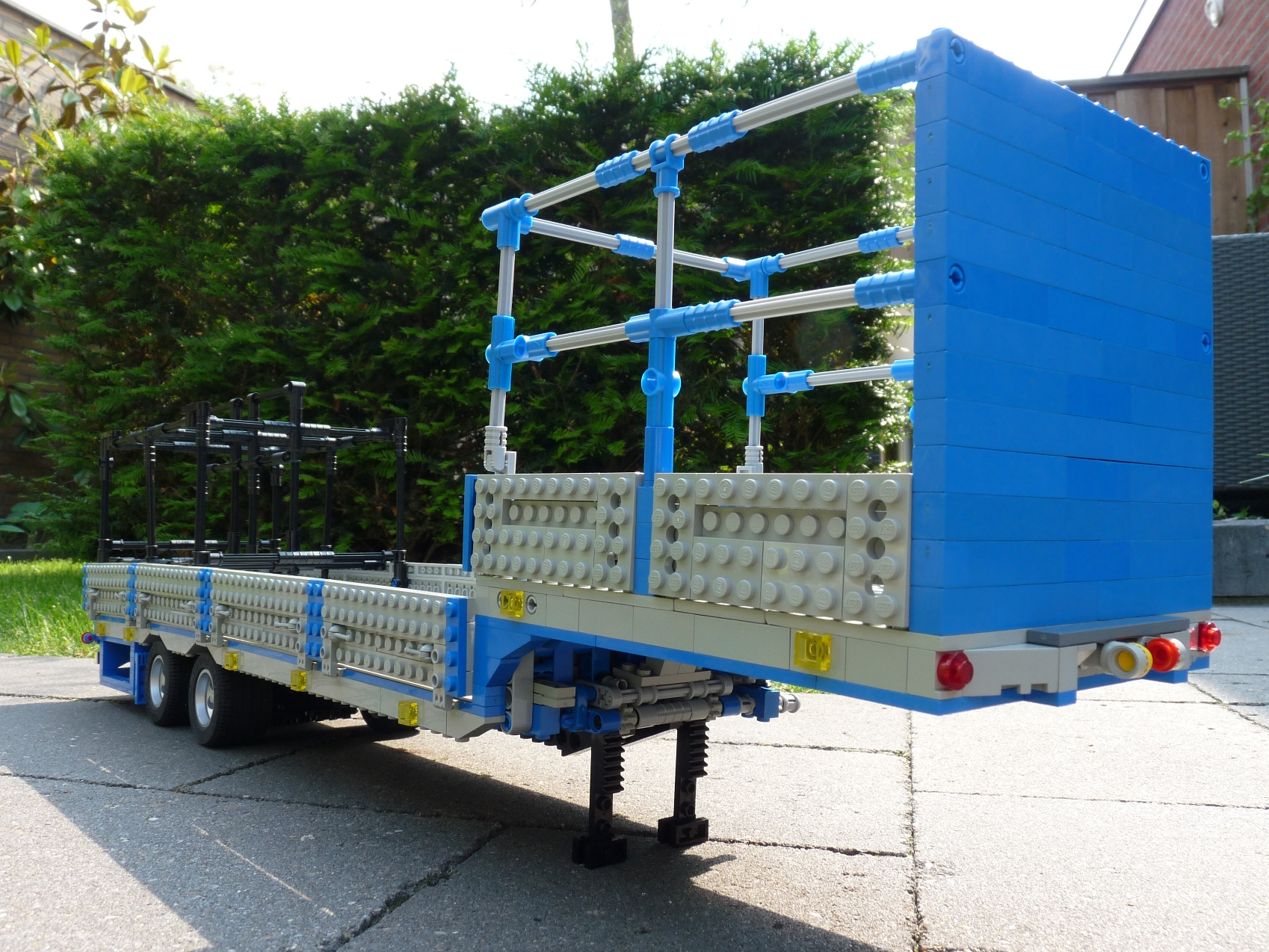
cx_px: 609
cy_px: 474
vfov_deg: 48.2
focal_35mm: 29
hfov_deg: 61.6
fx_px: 1063
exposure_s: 1/125
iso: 100
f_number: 4
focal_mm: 4.8
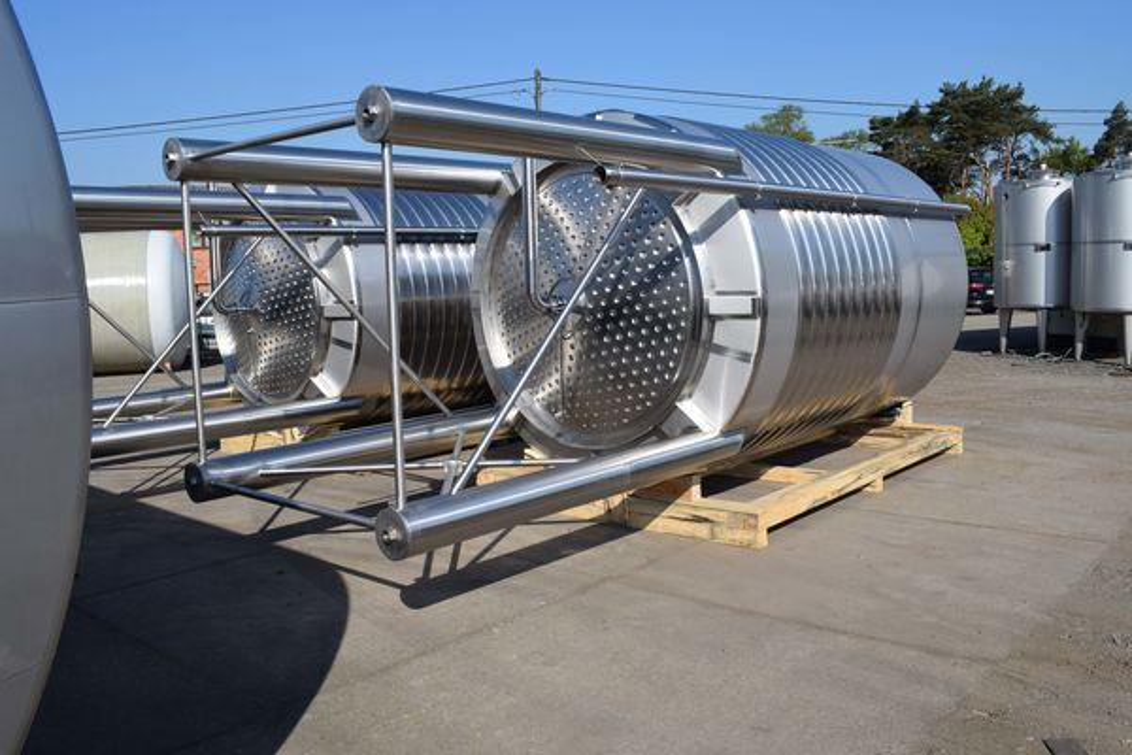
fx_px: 943
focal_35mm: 30
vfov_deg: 43.6
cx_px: 566
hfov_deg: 61.9
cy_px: 378
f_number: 10
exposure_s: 1/400
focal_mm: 20
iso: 200
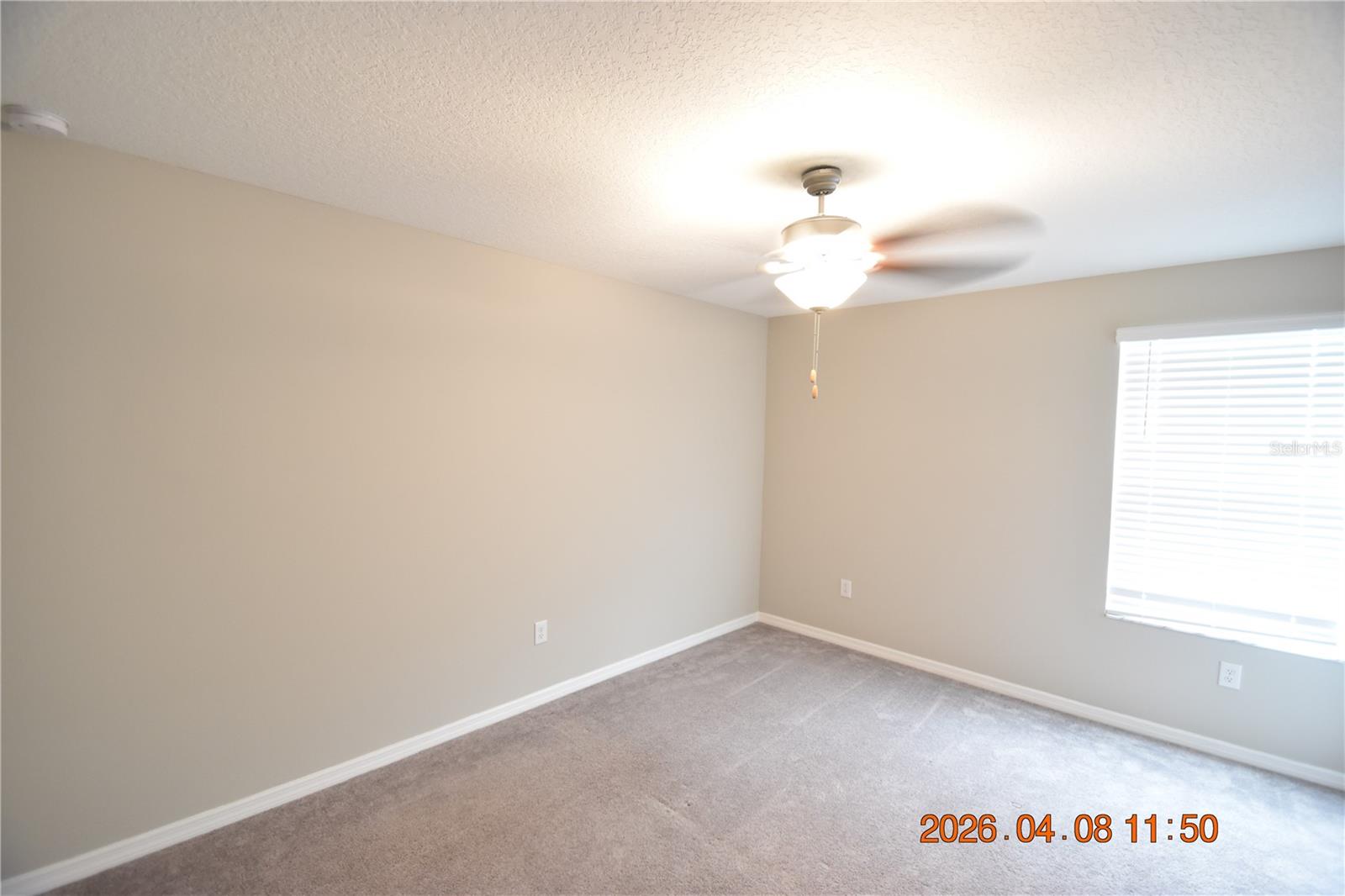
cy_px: 448
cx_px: 672
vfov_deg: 77.3
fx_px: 560
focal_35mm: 15
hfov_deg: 100.4
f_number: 3.5
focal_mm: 10
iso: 800
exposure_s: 1/20
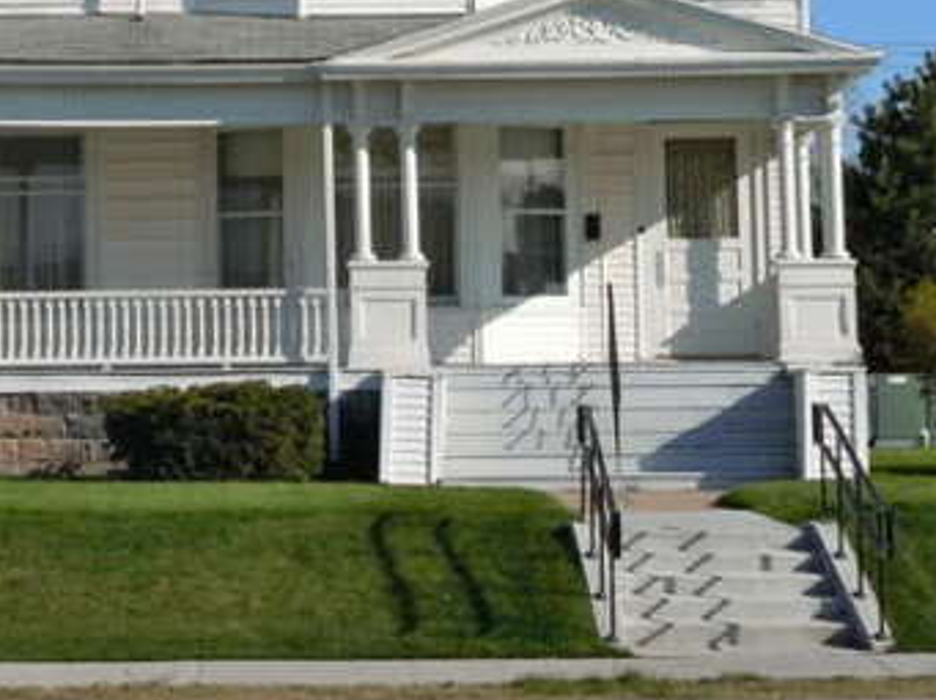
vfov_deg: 9.9
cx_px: 129
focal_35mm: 148
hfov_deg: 13.3
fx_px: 3998
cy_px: -99
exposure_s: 1/800
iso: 100
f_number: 5
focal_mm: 11.2
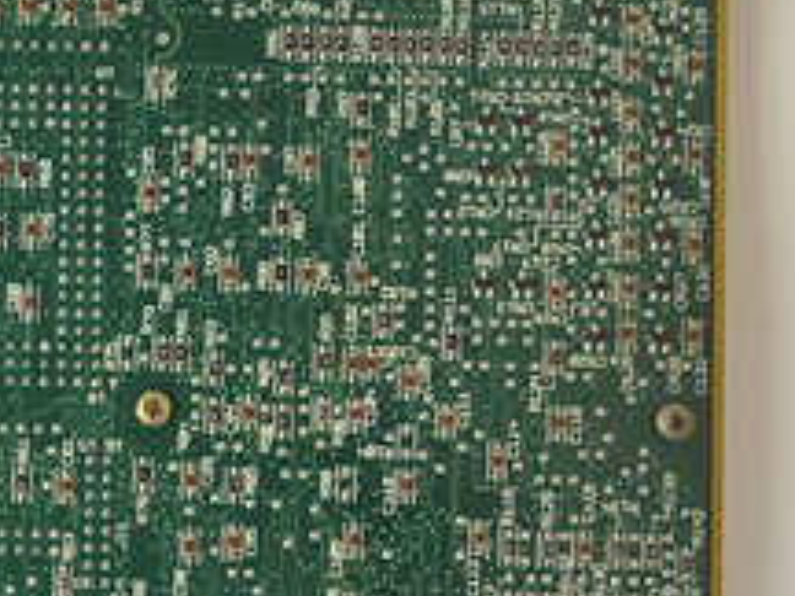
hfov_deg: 27.9
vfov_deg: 22.9
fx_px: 1470
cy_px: 305
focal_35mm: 64
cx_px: -55
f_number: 1.9
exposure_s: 1/50
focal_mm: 5.52
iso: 1463
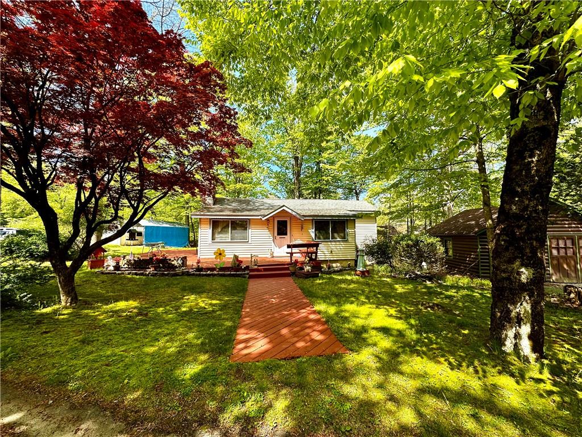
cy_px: 218
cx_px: 291
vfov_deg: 85.7
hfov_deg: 102.1
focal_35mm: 14
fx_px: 235
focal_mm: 2.22
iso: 40
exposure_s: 1/569
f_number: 2.2
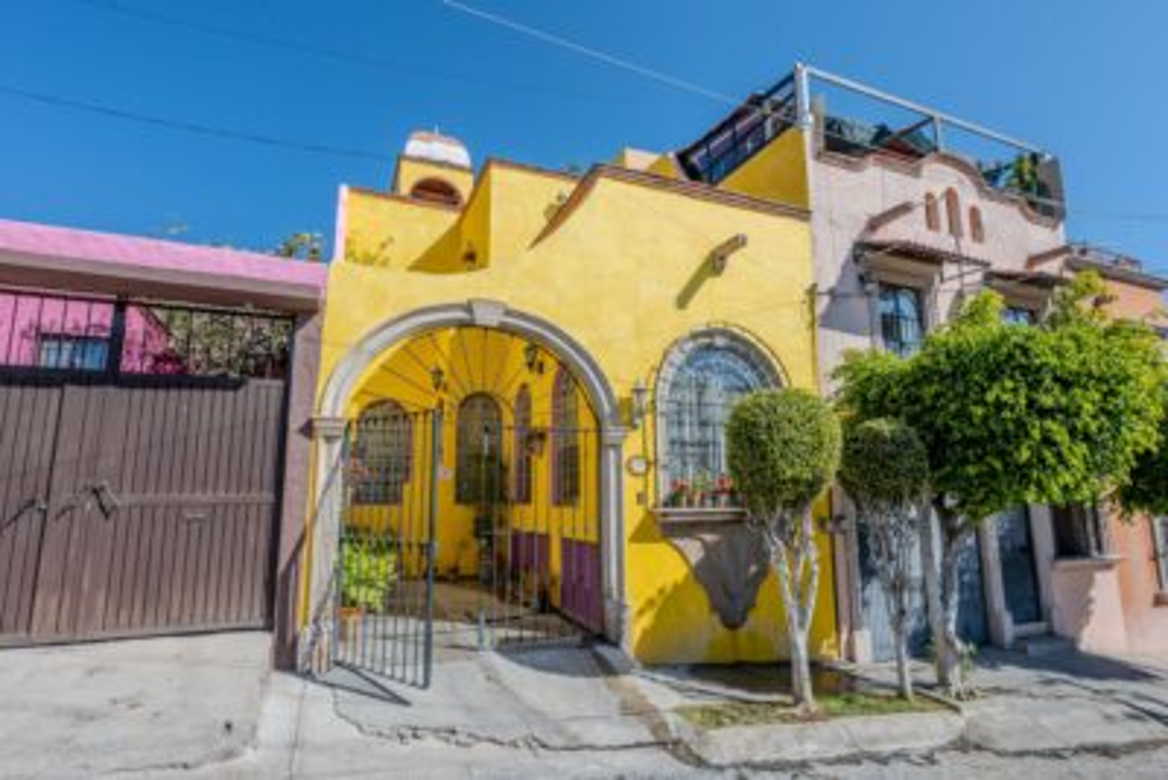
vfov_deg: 67.4
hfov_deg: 90.0
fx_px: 584
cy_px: 390
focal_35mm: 18
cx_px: 584
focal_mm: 18
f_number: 10
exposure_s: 1/400
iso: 250
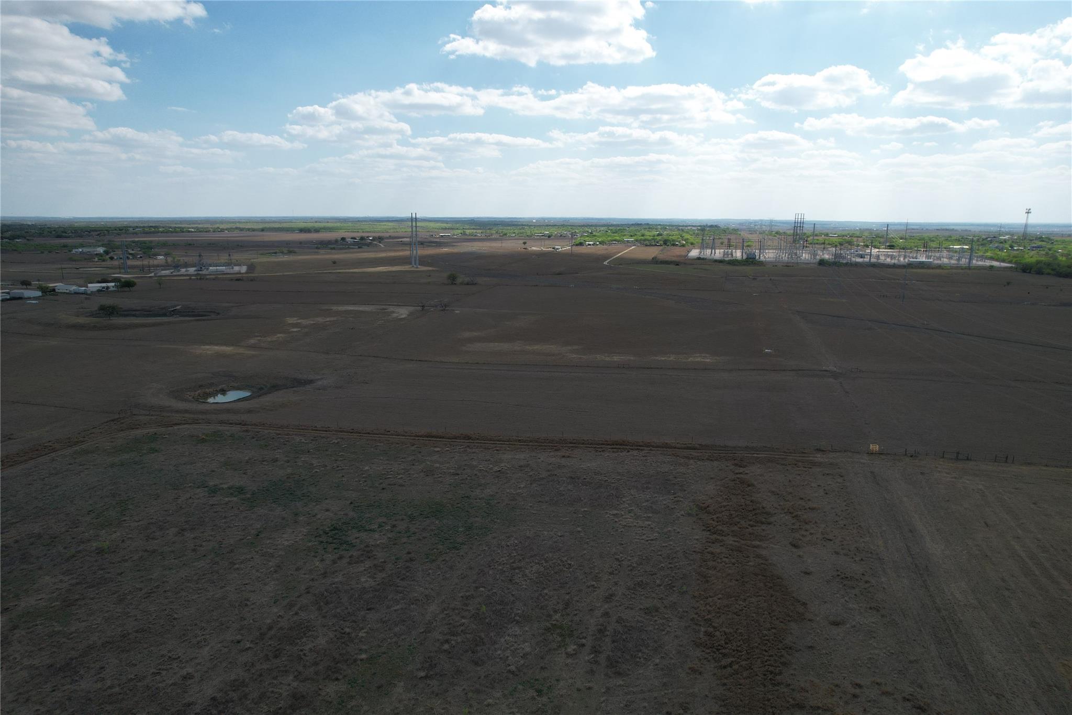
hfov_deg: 78.6
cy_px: 358
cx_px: 536
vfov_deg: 57.2
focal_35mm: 22
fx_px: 655
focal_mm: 8.38
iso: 100
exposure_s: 1/2500
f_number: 2.8
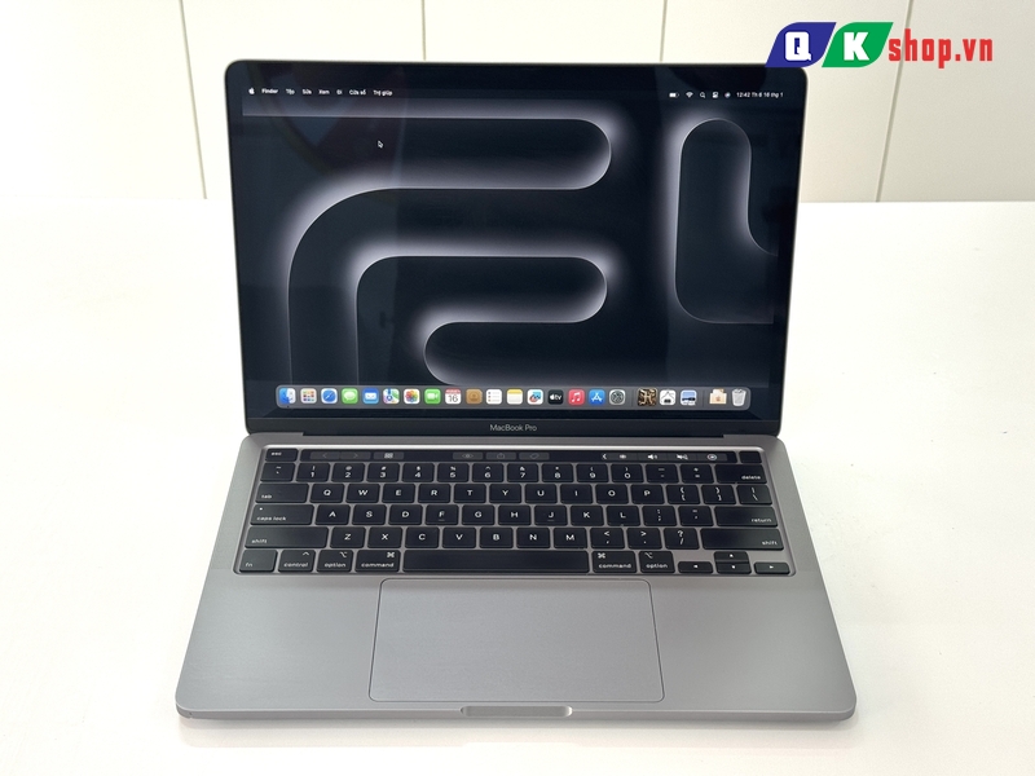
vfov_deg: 30.3
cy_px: 388
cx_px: 518
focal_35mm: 48
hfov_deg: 39.7
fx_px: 1435
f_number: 1.78
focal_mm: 6.76
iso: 64
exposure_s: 1/139
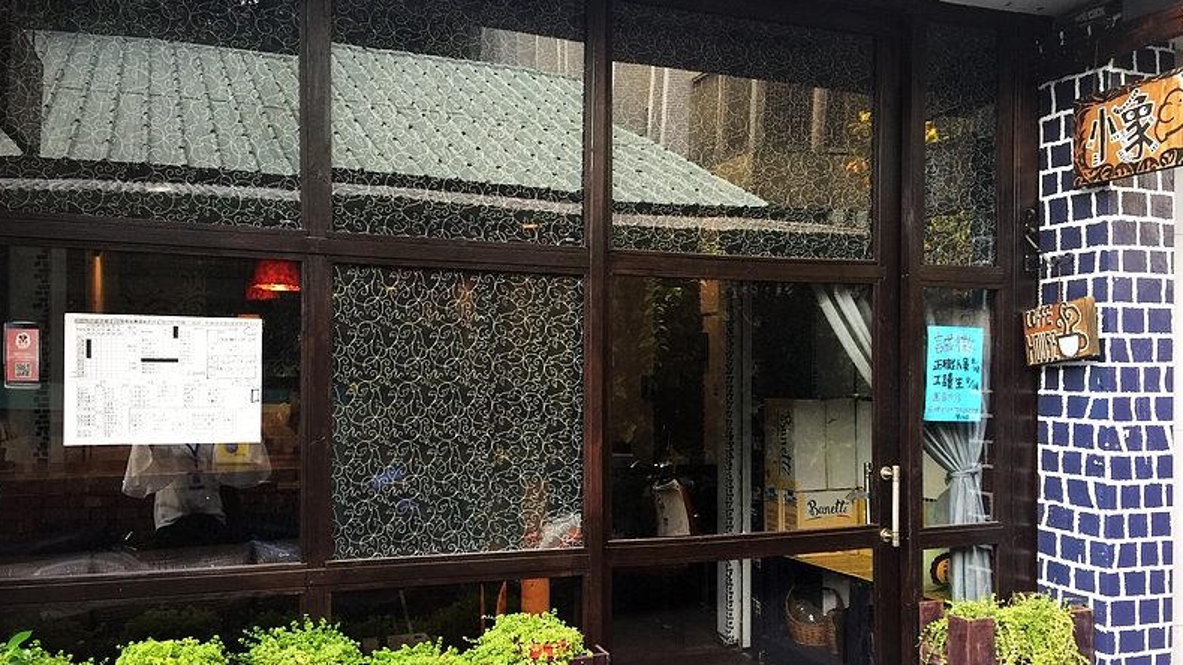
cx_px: 590
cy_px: 379
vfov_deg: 36.6
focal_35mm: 32
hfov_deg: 61.0
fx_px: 1004
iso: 40
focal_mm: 4.15
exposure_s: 1/30
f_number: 2.2
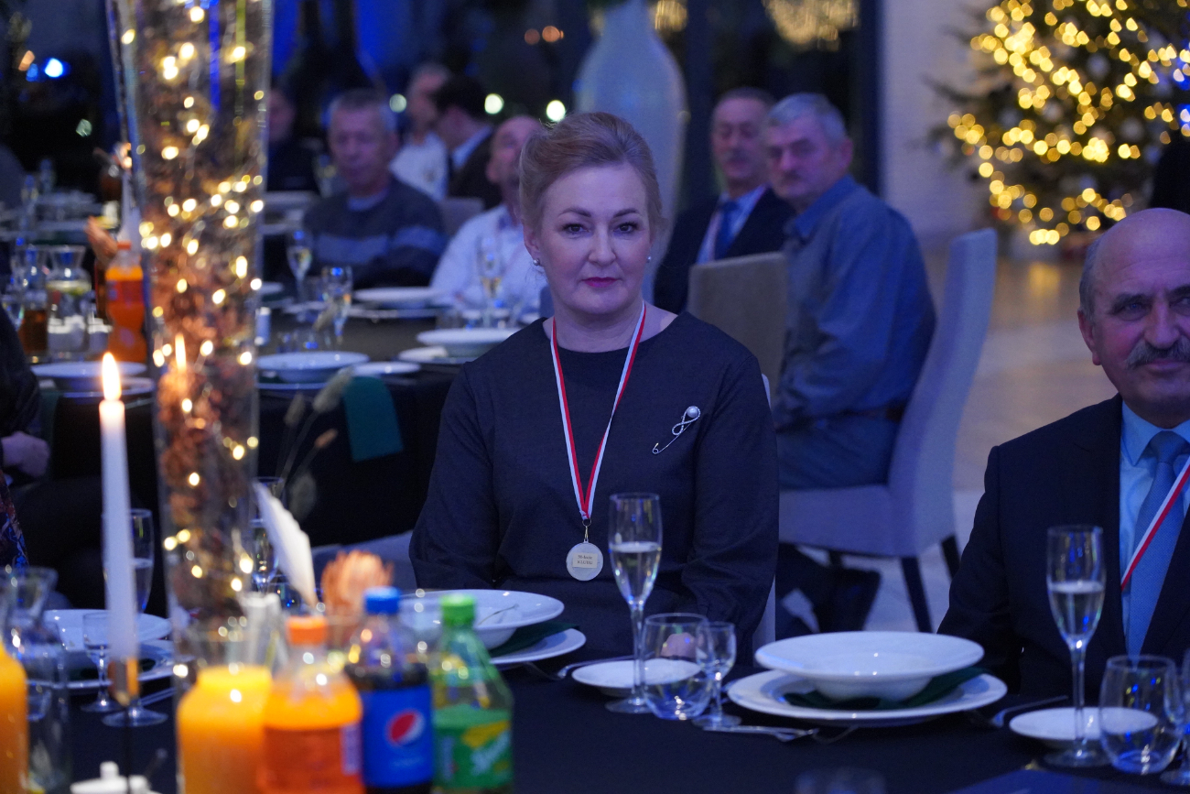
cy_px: 397
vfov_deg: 13.0
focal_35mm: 105
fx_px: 3471
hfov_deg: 19.5
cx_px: 595
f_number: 4
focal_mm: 105
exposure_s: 1/160
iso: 12800
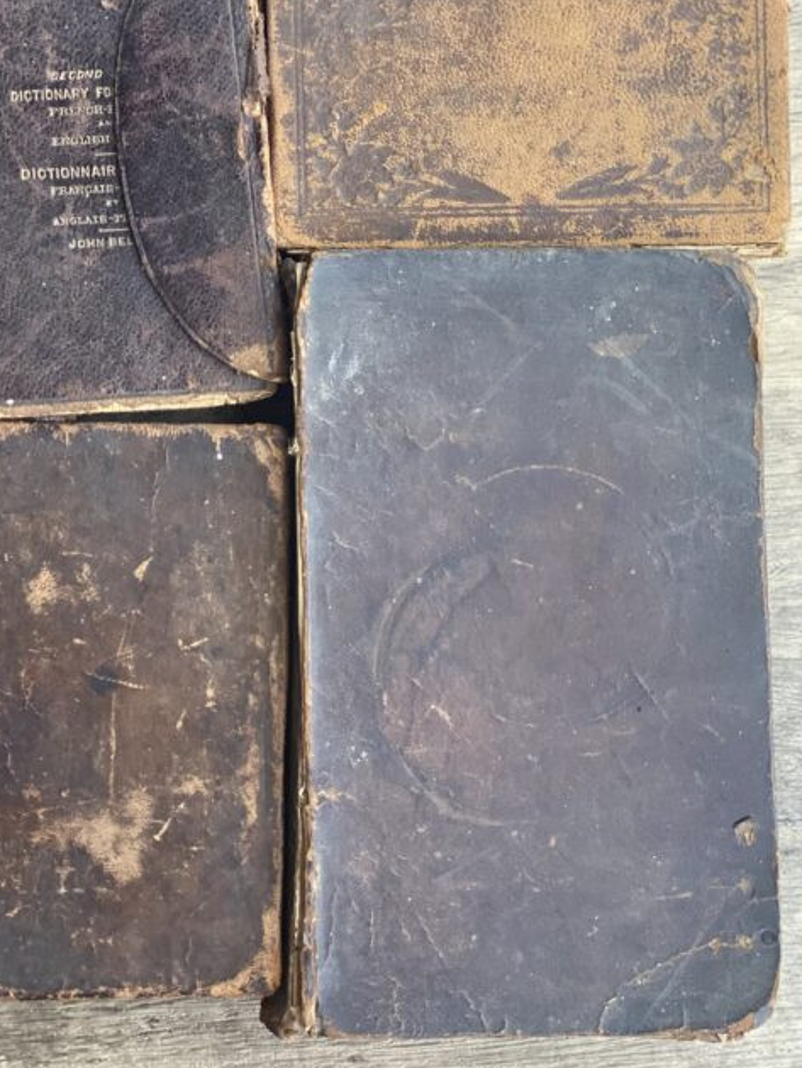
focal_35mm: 66
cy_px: 456
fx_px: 2037
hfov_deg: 22.3
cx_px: 361
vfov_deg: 29.3
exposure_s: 1/120
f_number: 2
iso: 160
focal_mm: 6
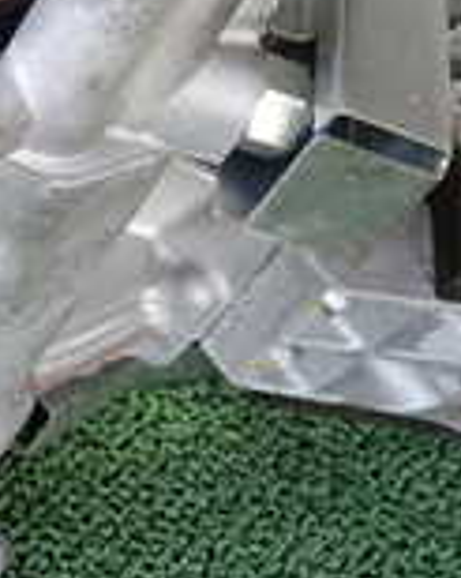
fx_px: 1622
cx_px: 30
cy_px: 64
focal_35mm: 95
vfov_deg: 19.8
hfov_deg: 15.9
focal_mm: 4.5
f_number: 2
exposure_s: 1/100
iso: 200
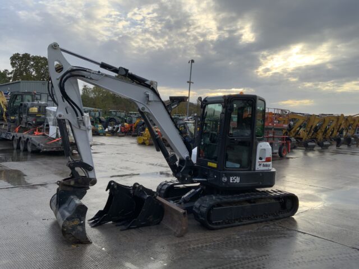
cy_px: 134
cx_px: 180
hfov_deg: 61.7
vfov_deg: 48.2
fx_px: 301
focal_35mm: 29
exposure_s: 1/540
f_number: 1.8
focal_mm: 3
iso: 16
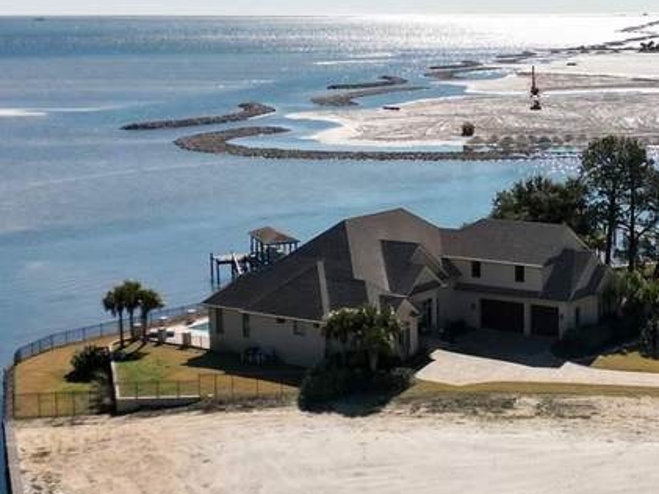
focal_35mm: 73
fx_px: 1390
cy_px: 191
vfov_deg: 20.1
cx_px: 551
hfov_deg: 26.1
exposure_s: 1/160
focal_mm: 6.72
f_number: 1.7
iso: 140
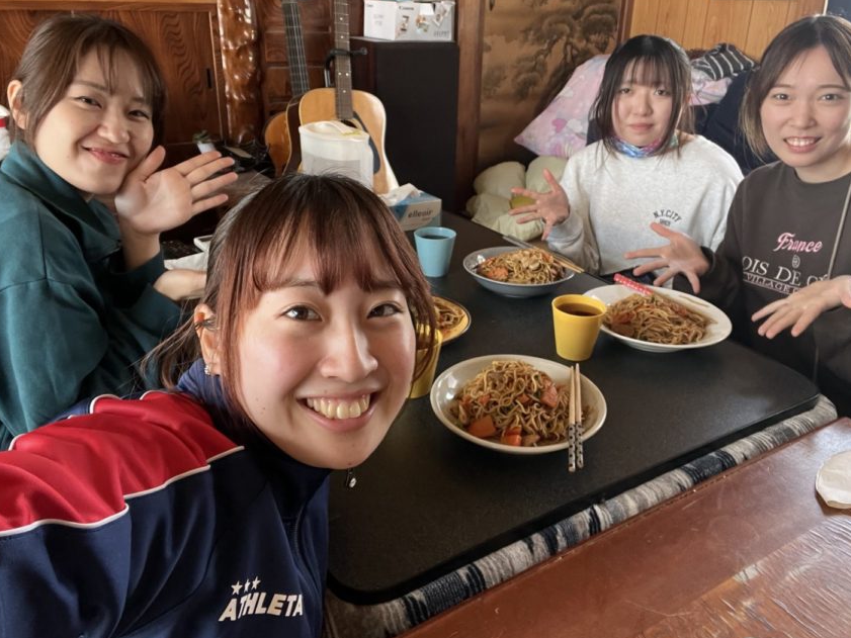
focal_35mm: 28
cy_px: 265
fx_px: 688
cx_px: 459
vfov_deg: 49.5
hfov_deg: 63.3
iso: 200
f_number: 2.2
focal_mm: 2.71
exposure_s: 1/60
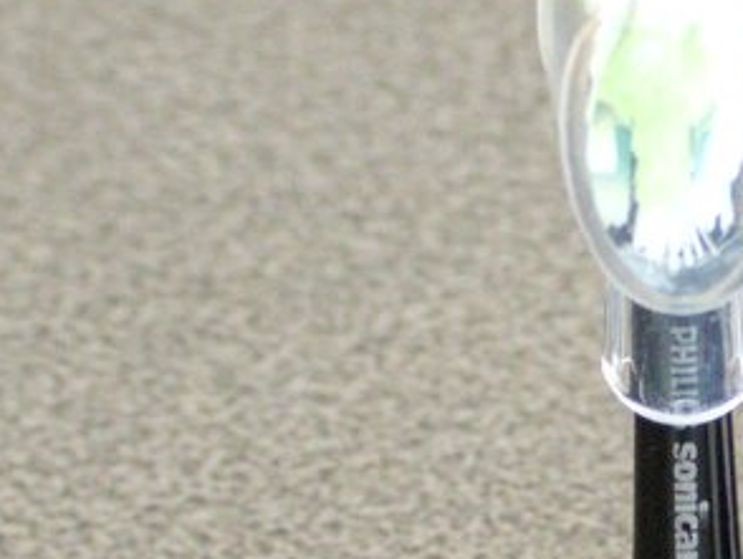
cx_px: 1087
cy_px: 567
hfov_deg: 3.7
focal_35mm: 536
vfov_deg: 2.8
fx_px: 11514
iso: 900
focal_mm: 55
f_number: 4
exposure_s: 1/125
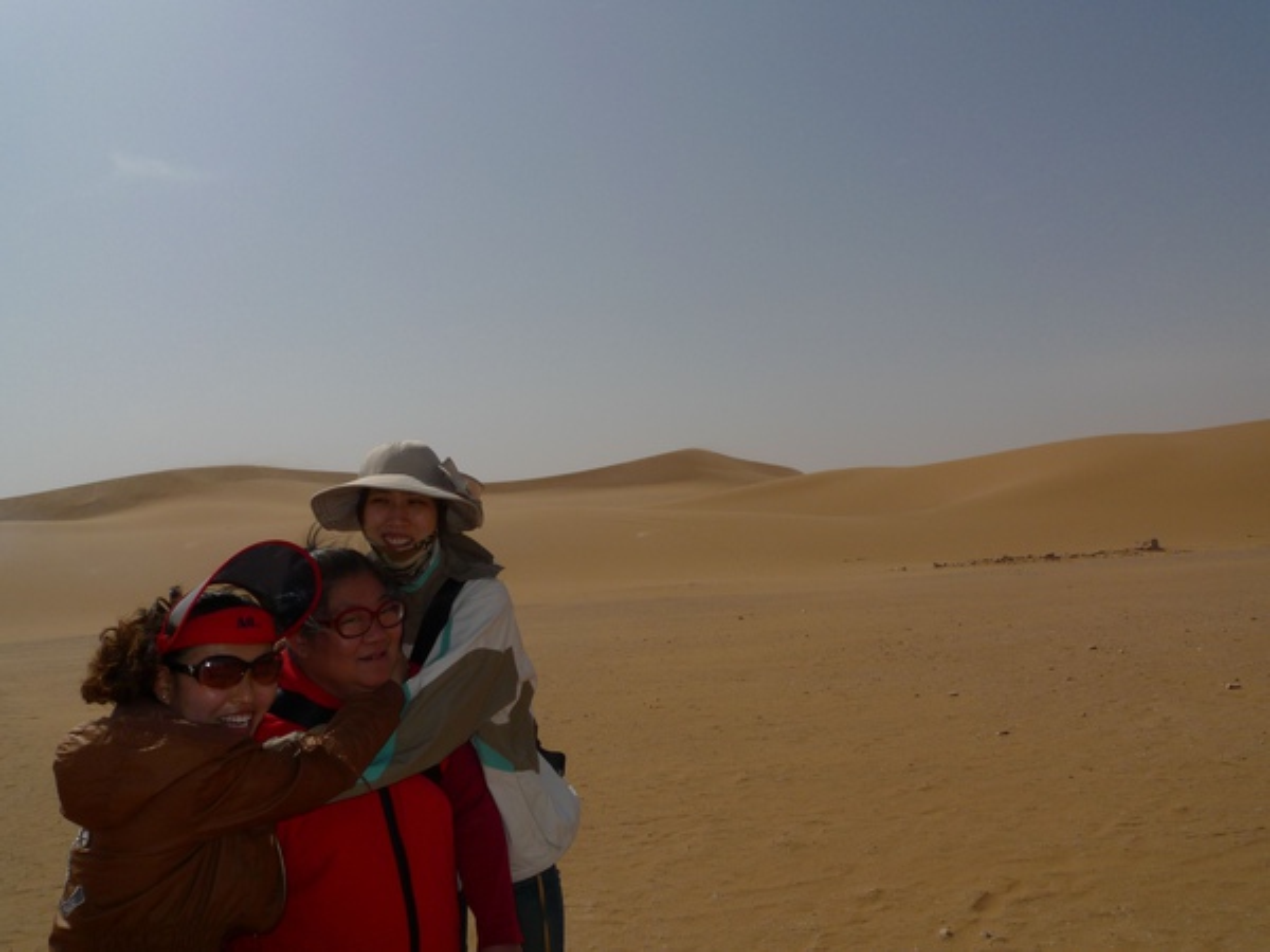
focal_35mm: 24
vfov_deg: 56.8
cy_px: 476
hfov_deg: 71.6
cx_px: 635
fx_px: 881
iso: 100
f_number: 8
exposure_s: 1/800
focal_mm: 5.1
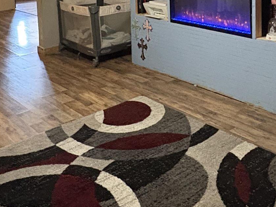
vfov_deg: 26.3
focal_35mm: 51
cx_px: 168
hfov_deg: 37.3
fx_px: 407
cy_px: -22
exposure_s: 1/40
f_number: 2.2
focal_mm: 2.22
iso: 1000
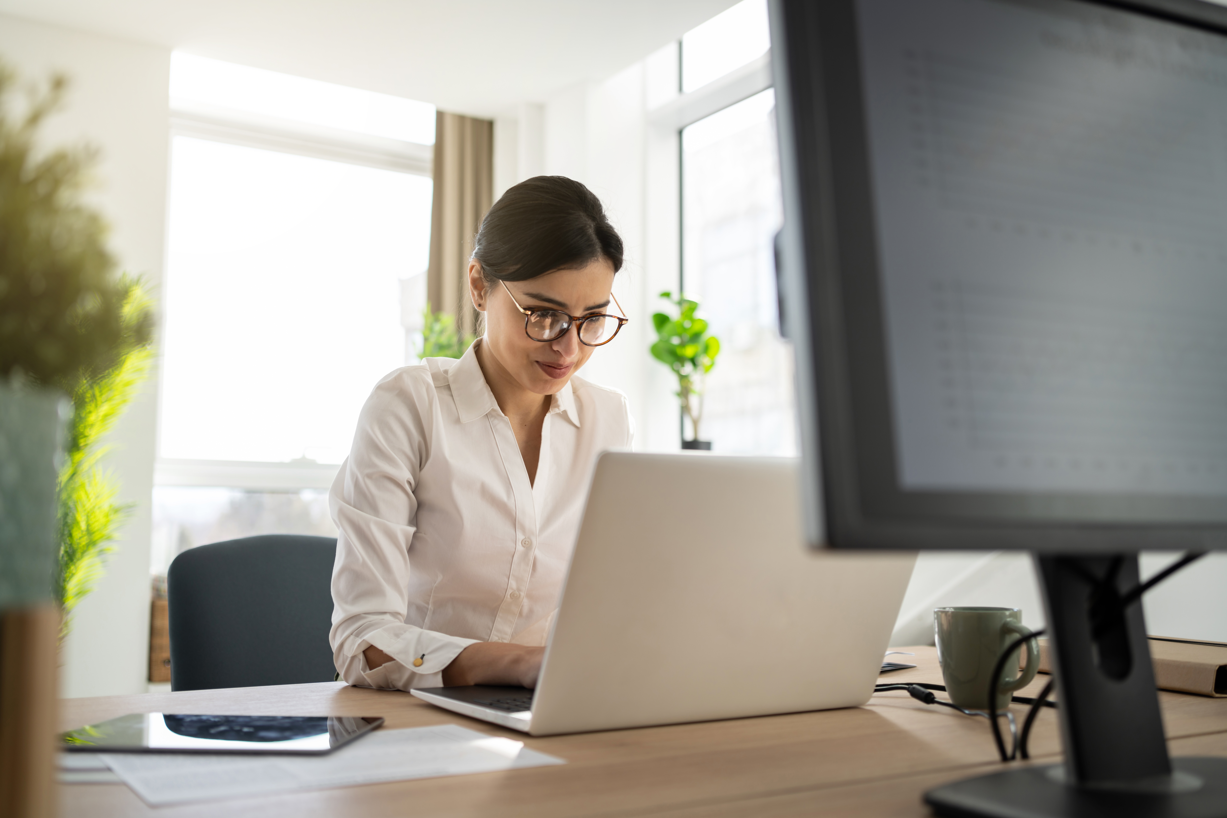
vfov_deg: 37.9
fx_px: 1193
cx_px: 614
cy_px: 409
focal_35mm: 35
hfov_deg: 54.4
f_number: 2.5
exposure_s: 1/250
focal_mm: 35
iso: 100
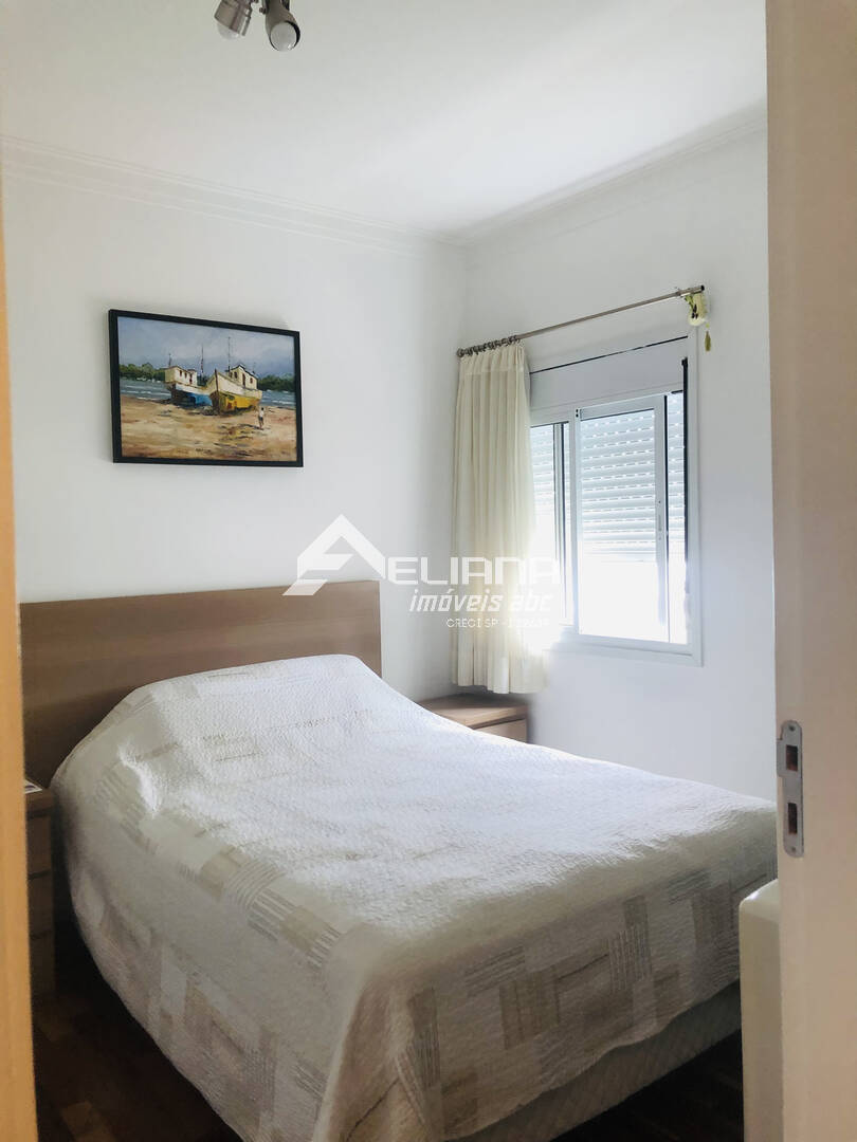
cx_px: 428
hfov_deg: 49.7
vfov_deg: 63.4
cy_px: 571
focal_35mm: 28
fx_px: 924
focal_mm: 4
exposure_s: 1/30
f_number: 1.8
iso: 40
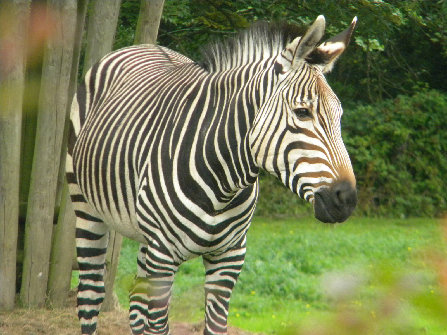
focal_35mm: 414
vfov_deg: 3.6
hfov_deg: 4.8
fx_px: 5346
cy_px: 168
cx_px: 224
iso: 666
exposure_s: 1/282
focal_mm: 75
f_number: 5.4
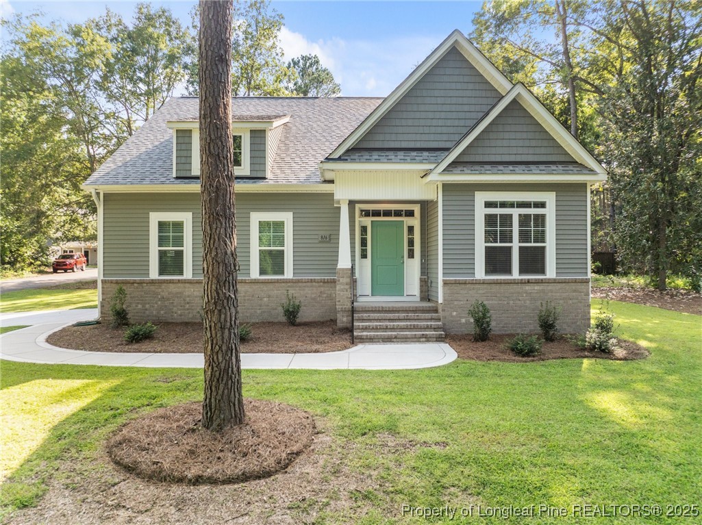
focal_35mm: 24
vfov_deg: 56.7
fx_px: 486
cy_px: 262
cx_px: 351
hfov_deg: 71.6
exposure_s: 1/1000
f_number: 2.8
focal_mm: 12.29
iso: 400
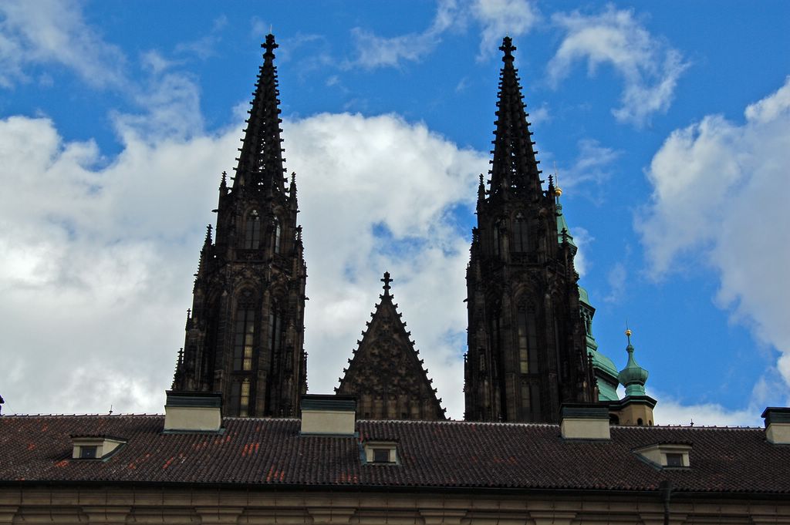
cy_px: 262
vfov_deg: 21.5
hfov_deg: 31.9
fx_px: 1381
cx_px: 395
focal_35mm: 63
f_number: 13
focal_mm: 42
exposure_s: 1/640
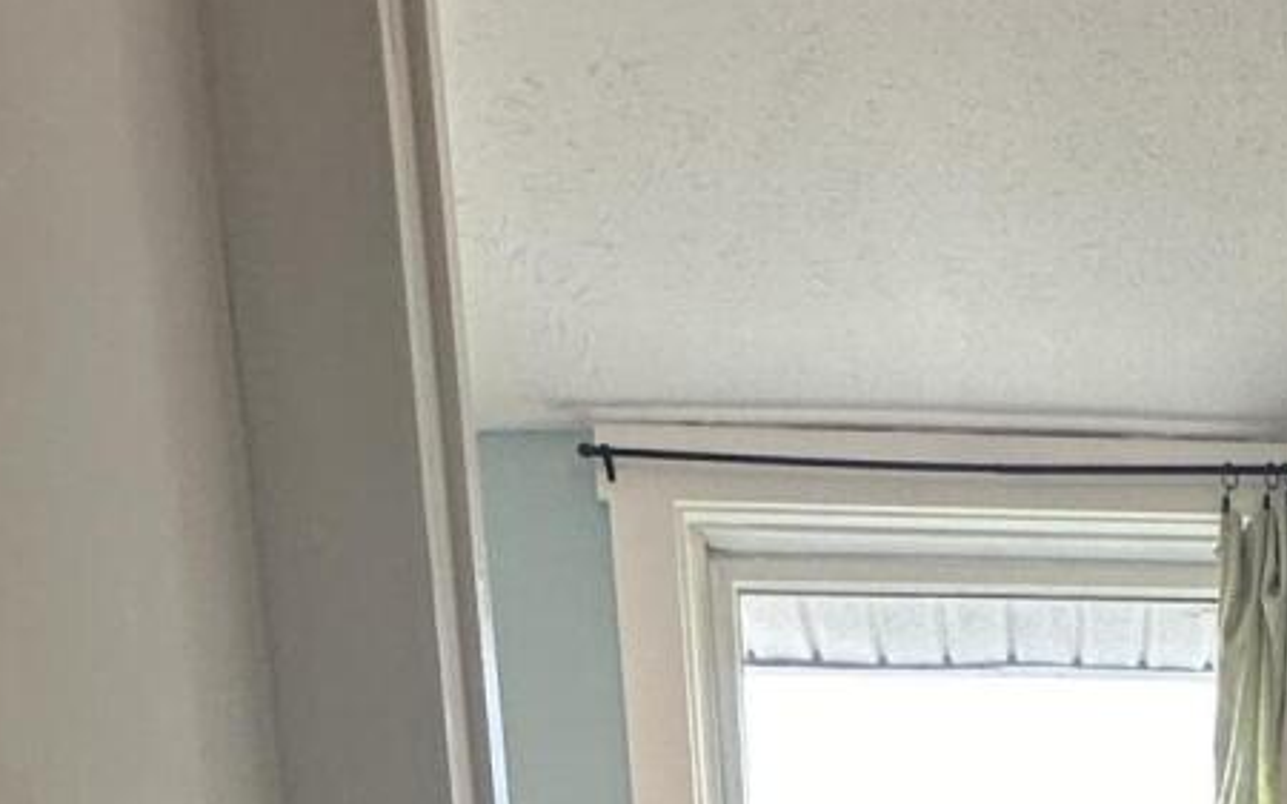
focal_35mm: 66
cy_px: 2206
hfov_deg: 29.1
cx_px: 1276
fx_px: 2314
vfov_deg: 12.4
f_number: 2.2
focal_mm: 2.22
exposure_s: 1/120
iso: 160
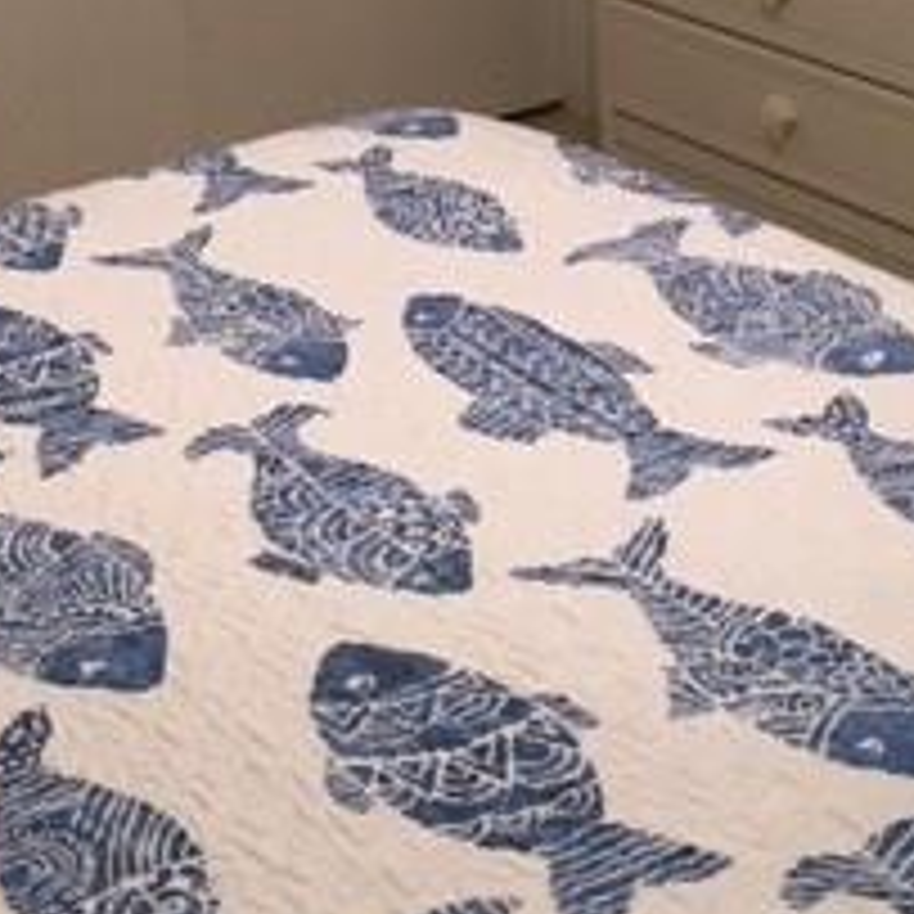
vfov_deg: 20.3
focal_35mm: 81
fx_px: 2420
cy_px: -122
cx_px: 221
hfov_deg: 21.2
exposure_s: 1/30
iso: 125
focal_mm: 4.15
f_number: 2.2
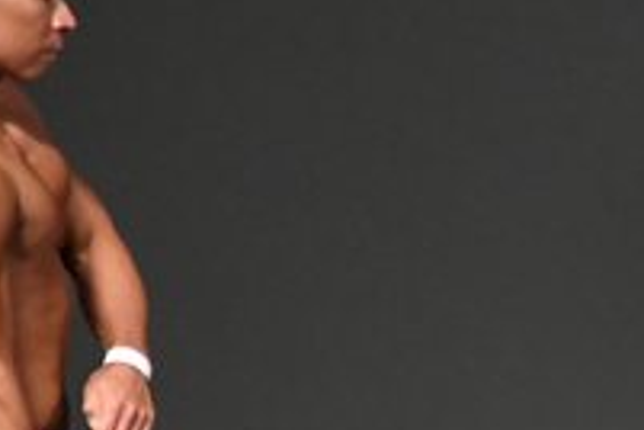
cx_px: 1126
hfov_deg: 1.5
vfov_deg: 1.0
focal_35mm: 1333
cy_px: 510
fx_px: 23844
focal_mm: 230
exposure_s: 1/400
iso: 5000
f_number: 5.6
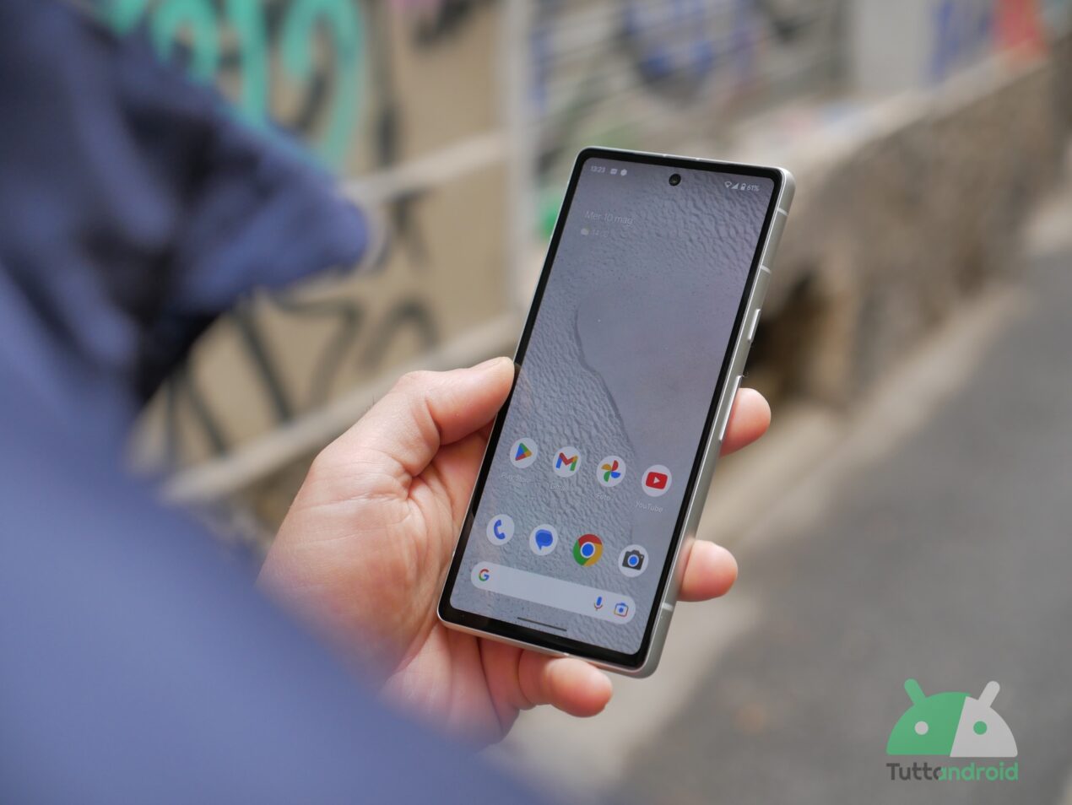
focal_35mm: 70
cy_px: 402
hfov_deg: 27.8
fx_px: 2169
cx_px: 536
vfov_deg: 21.0
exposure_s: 1/200
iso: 400
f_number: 2.8
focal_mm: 35
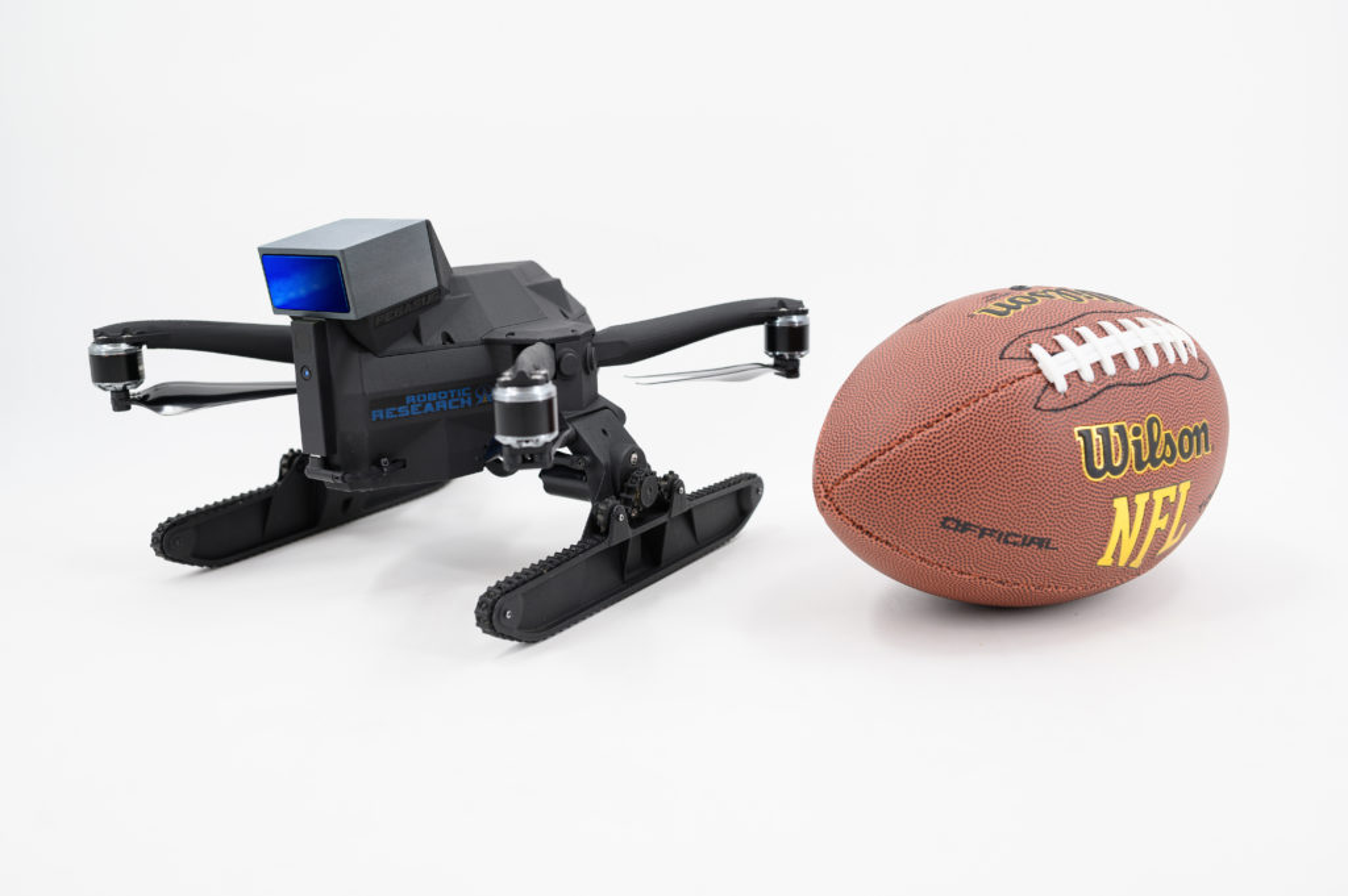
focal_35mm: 35
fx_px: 1309
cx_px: 674
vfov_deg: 37.8
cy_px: 448
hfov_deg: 54.5
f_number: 4
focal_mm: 35
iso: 100
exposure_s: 1/100
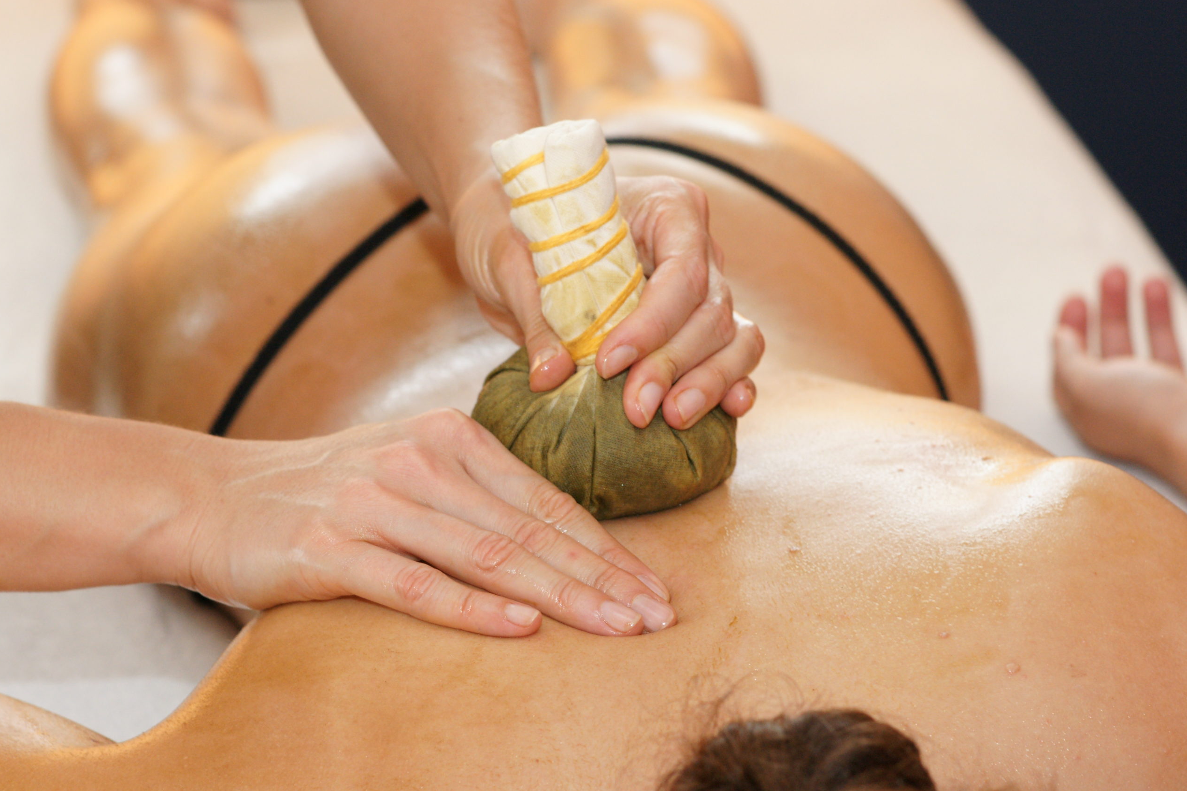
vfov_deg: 10.7
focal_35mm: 129
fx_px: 4236
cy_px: 398
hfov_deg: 15.9
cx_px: 592
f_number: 5.6
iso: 1000
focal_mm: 85
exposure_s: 1/30
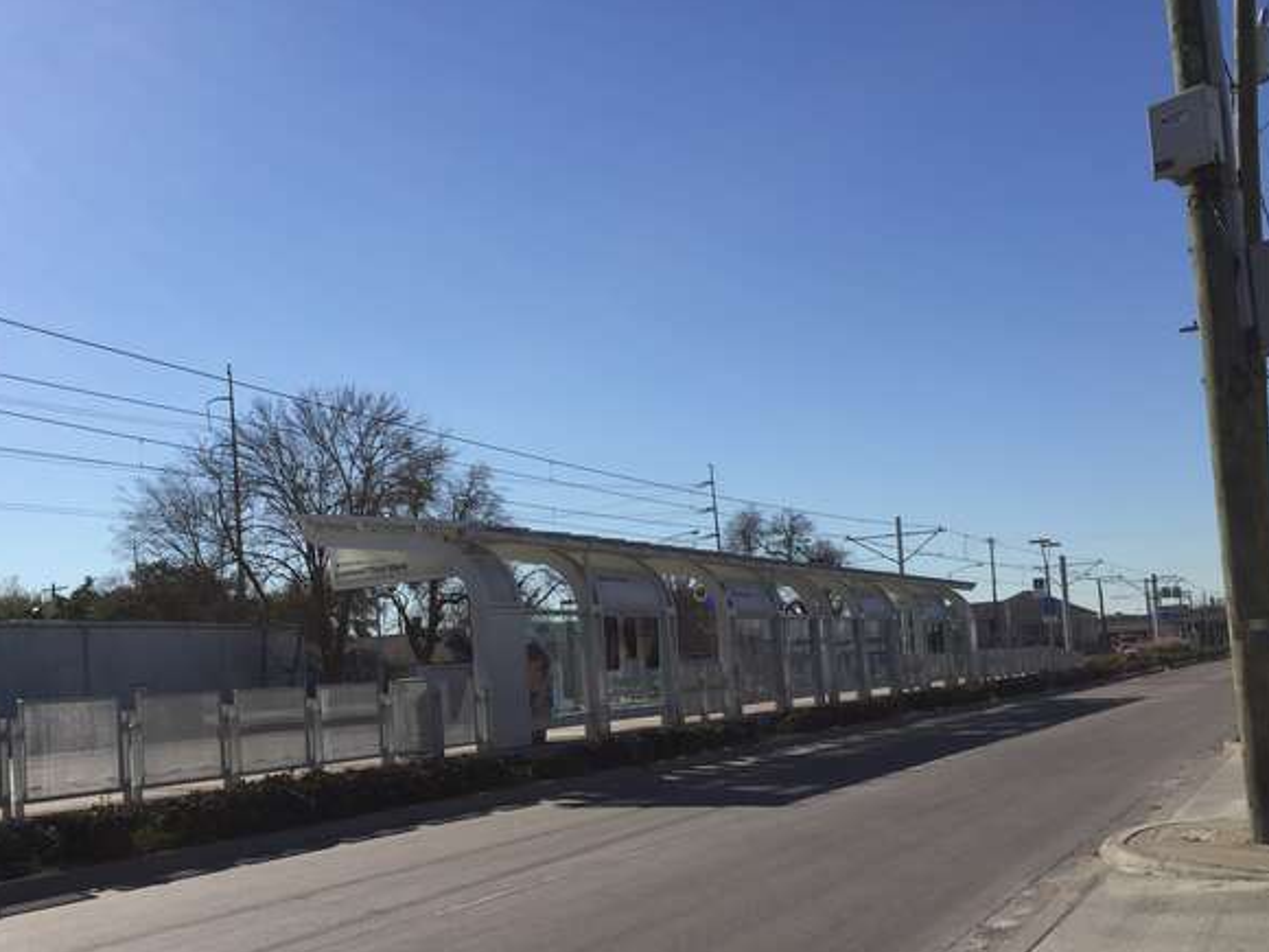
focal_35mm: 40
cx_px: 549
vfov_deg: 35.6
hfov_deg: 46.7
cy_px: 646
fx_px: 1466
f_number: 2.2
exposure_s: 1/3049
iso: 32
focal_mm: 4.15
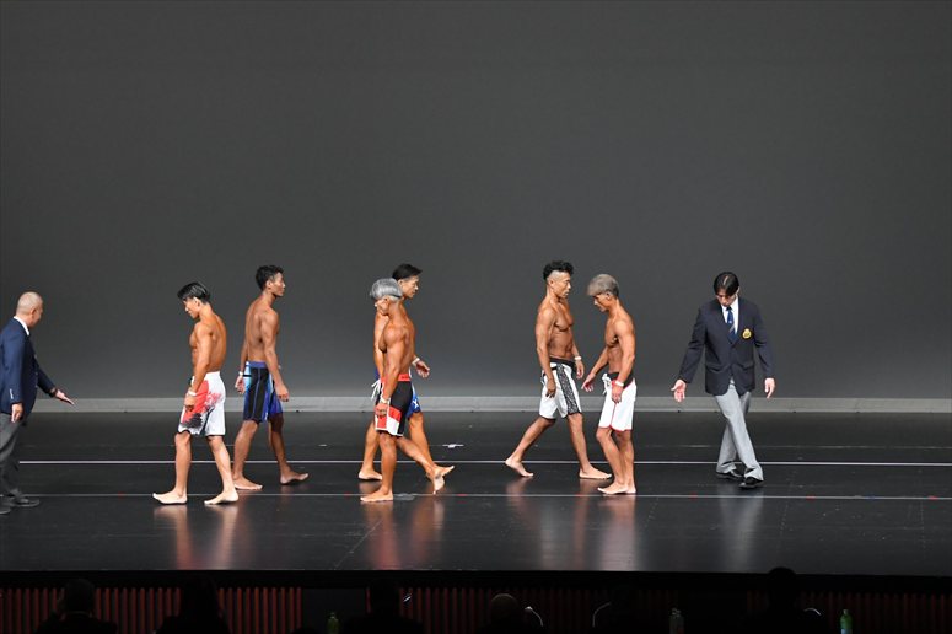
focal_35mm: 135
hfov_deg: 15.2
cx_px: 476
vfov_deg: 10.2
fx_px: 3568
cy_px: 317
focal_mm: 90
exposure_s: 1/400
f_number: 5.6
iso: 4000
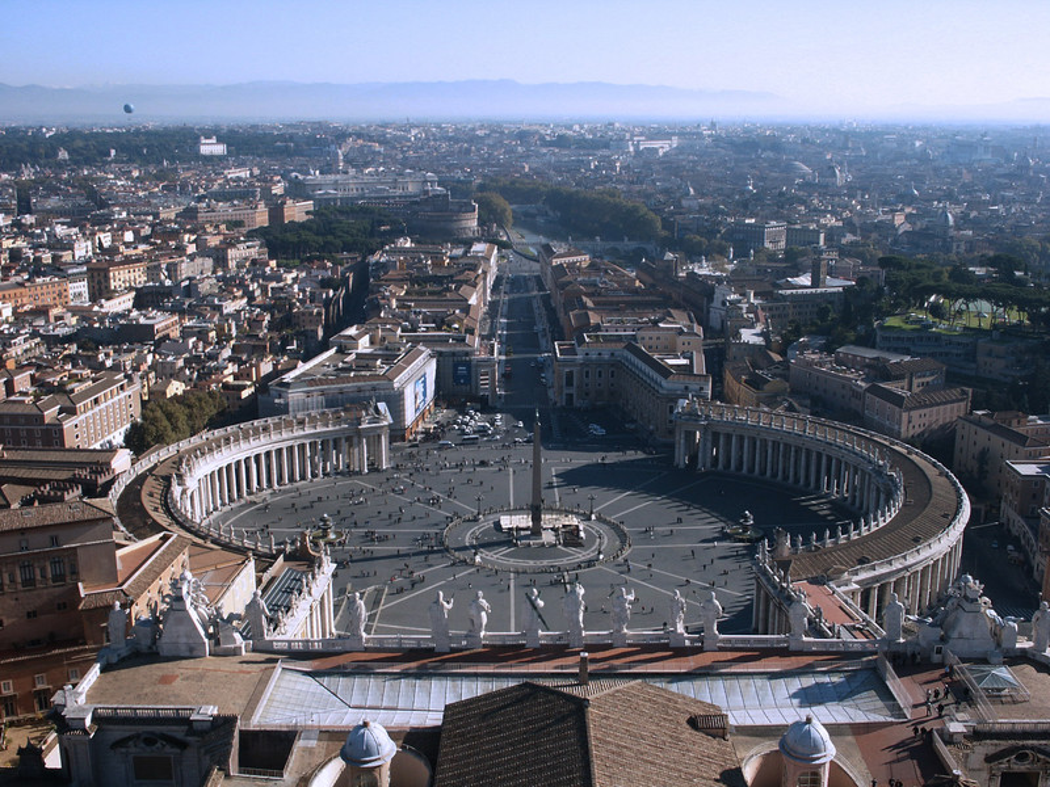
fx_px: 1213
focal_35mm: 40
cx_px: 525
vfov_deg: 36.0
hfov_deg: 46.8
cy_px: 394
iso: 64
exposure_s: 1/180
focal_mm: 8.34
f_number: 6.7
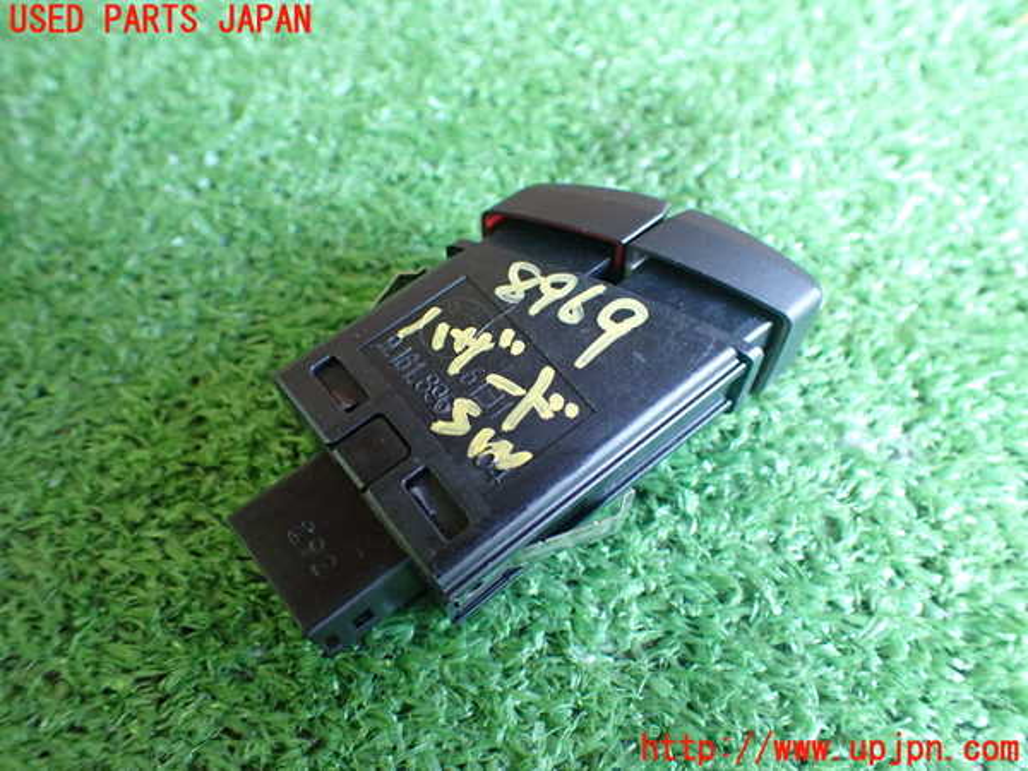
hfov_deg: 60.0
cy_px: 386
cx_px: 514
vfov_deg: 46.8
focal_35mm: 30
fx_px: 891
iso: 800
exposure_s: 1/30
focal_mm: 5.4
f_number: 2.3
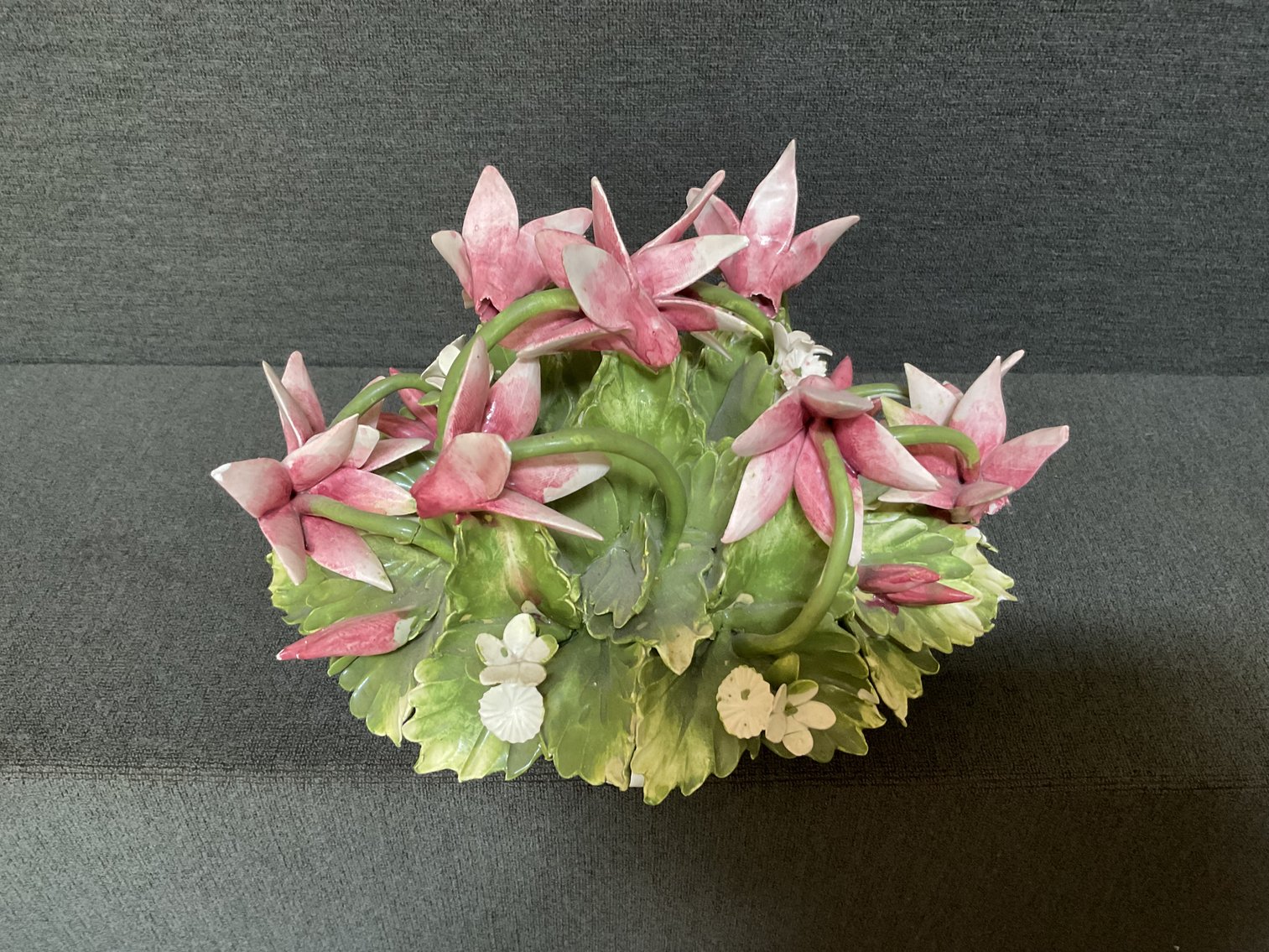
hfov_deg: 61.7
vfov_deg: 48.2
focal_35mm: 29
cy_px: 476
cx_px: 634
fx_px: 1063
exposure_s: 1/40
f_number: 1.8
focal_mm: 3
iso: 200
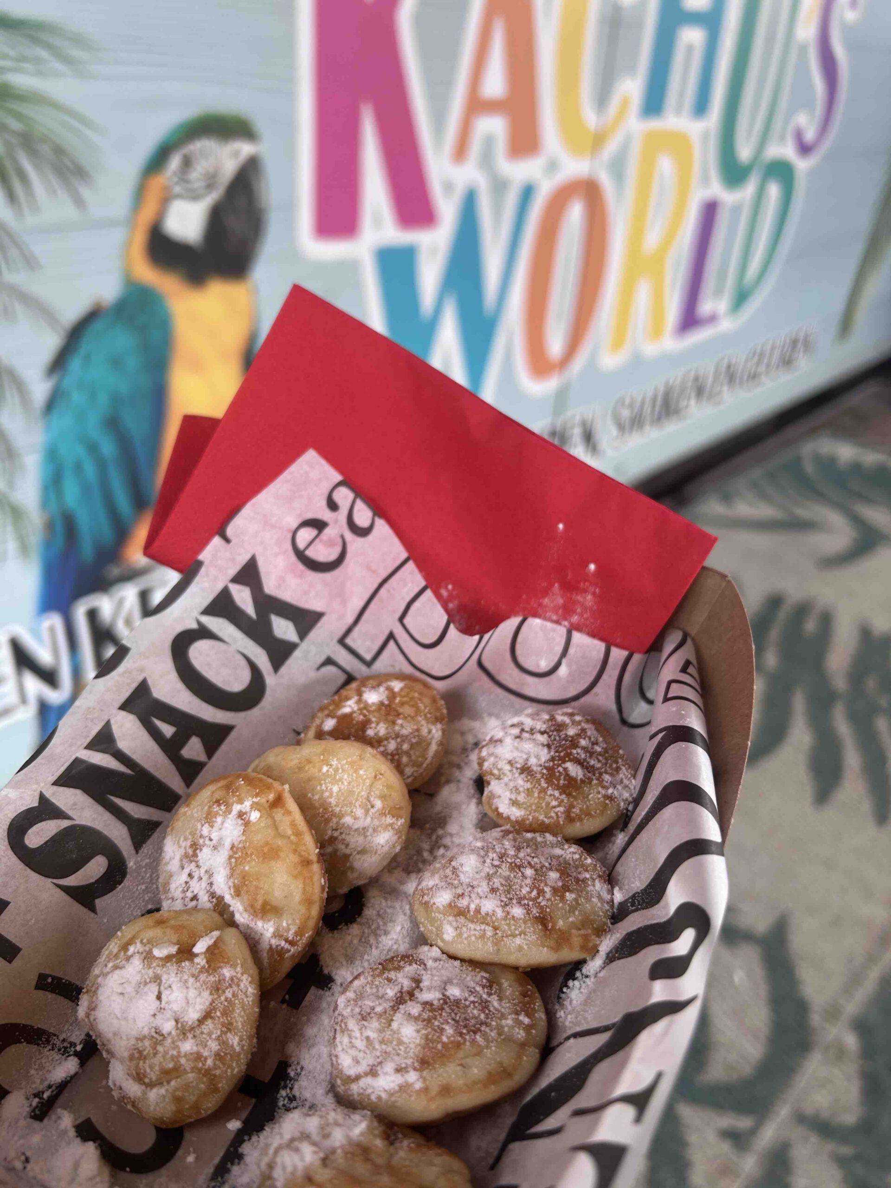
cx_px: 446
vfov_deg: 67.3
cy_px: 594
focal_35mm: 26
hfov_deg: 53.1
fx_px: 892
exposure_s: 1/127
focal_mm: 5.7
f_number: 1.5
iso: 32
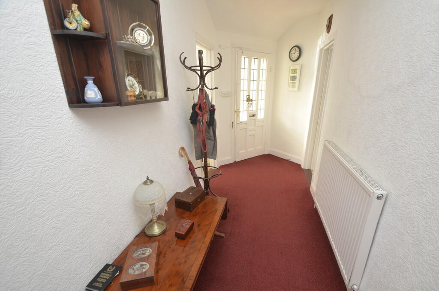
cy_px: 146
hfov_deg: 100.5
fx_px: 183
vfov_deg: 77.1
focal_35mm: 15
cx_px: 220
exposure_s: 1/60
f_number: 7.1
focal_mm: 10
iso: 800
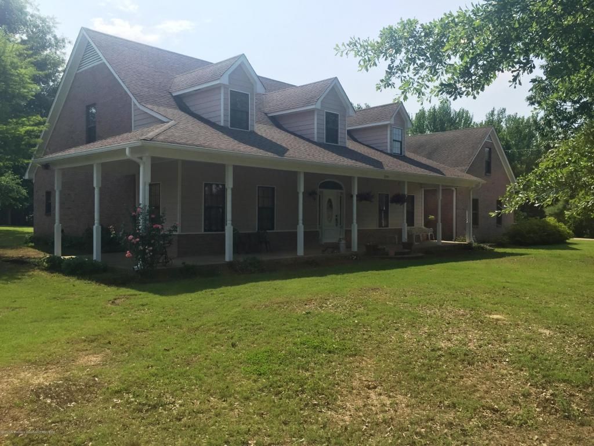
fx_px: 498
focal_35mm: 29
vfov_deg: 48.2
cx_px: 297
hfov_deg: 61.7
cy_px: 223
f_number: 2.2
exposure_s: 1/2475
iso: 32
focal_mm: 4.15
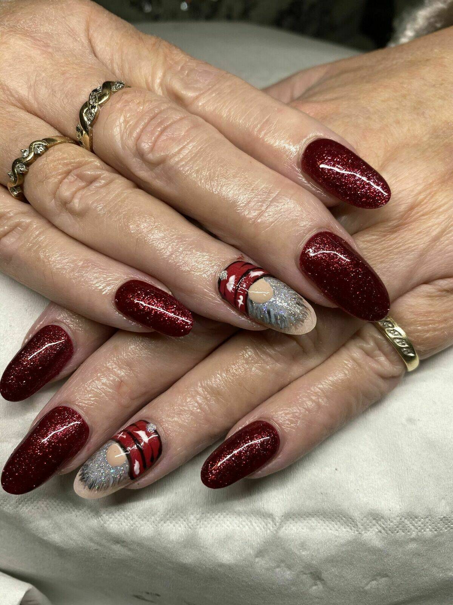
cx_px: 226
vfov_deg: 67.3
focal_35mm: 26
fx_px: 454
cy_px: 302
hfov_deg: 53.1
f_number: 1.8
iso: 32
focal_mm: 4.25
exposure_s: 1/105
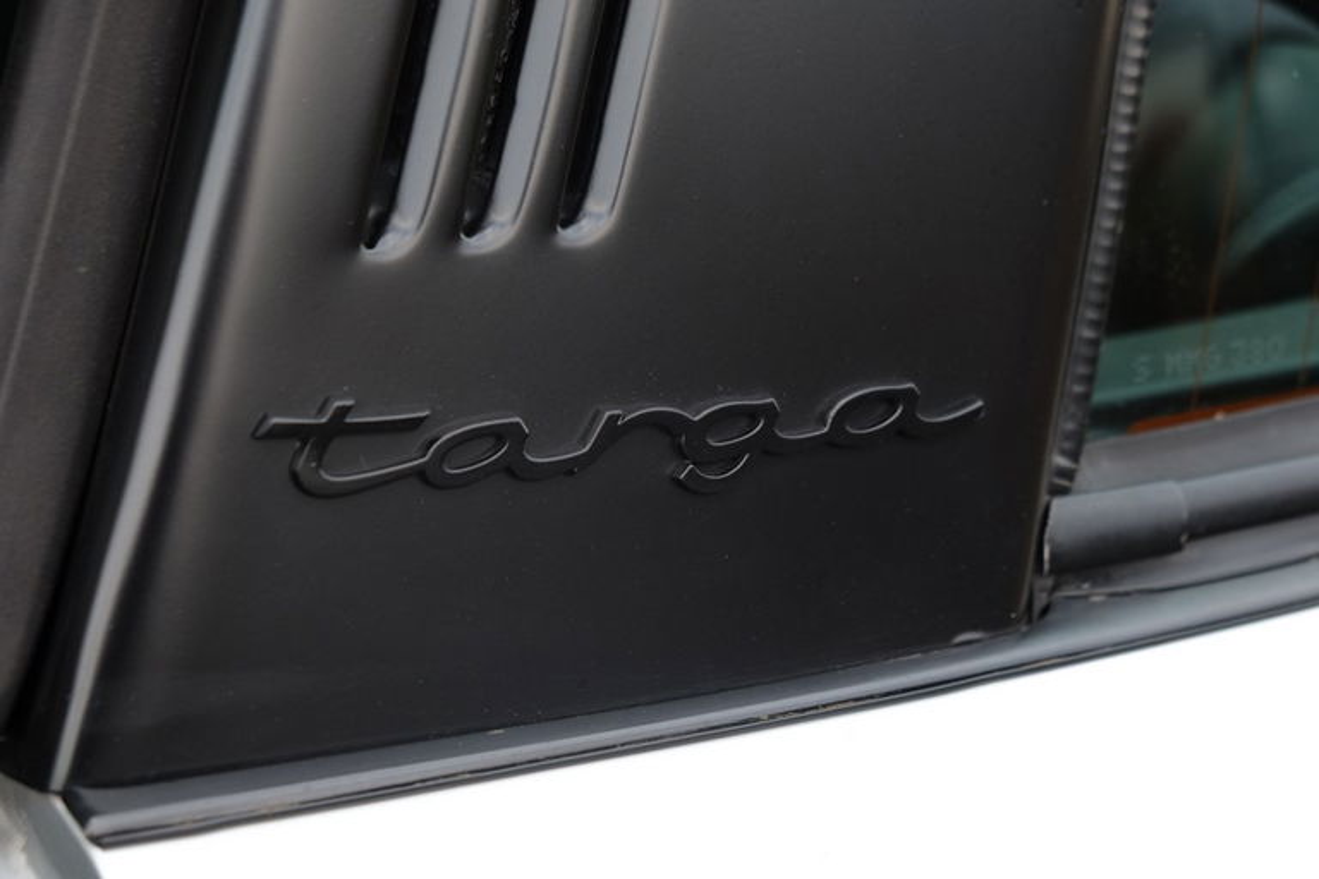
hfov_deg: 29.2
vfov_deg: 19.7
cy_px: 440
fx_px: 2528
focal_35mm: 69
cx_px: 660
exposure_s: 1/60
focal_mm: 46.3
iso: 200
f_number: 4
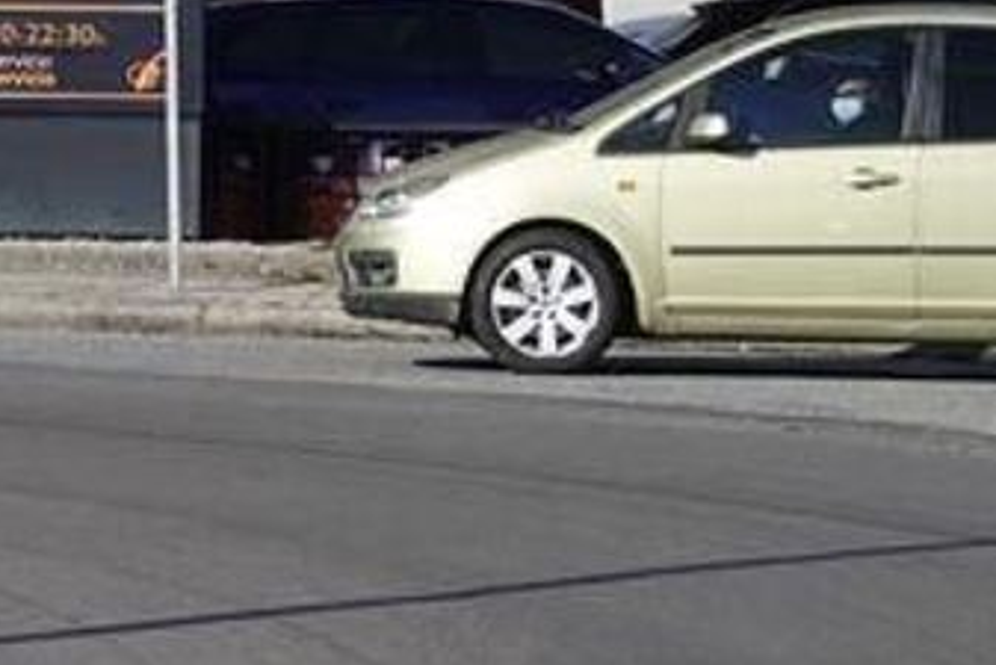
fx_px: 9189
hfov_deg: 6.2
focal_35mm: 332
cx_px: 118
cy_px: -471
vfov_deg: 4.1
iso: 100
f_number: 4
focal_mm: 25.61
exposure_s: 1/800
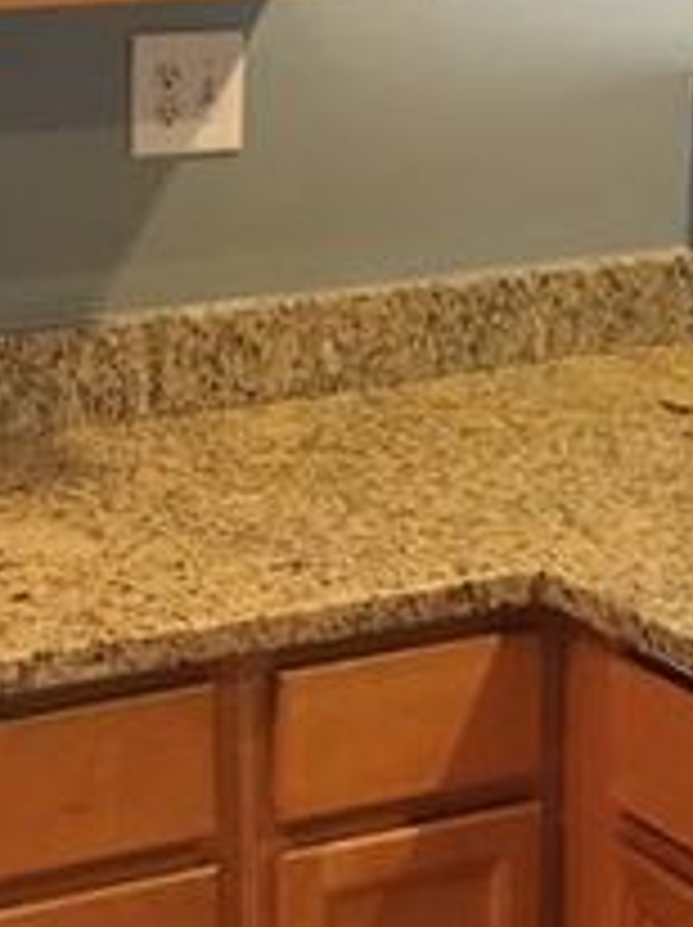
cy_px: 425
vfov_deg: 20.9
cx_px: 140
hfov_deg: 15.6
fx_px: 2514
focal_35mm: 94
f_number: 2.2
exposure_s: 1/10
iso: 80
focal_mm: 4.15
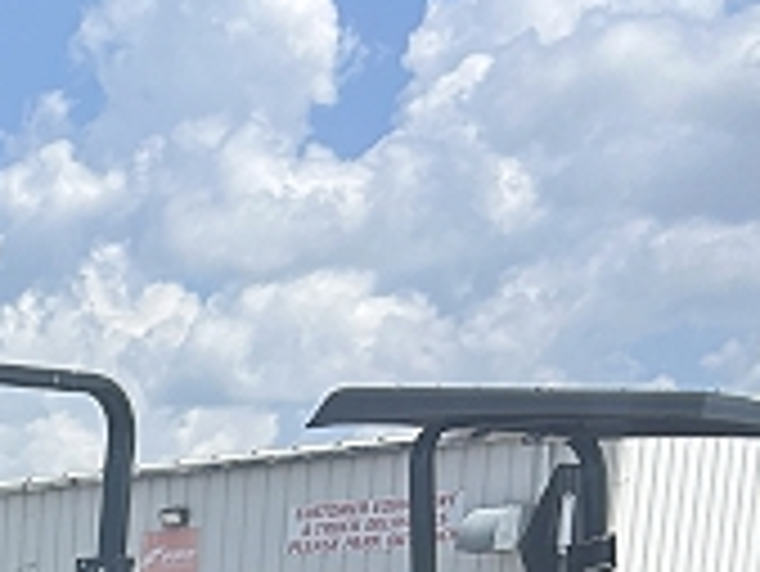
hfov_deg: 13.7
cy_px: 1302
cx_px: -747
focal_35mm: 123
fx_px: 2702
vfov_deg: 10.6
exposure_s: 1/3257
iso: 50
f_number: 1.5
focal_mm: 5.7
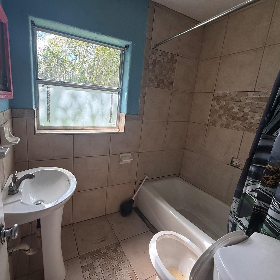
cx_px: 120
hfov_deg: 83.4
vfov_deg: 83.9
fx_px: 156
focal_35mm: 17
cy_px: 136
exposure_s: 1/165
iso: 64
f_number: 2.2
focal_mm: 2.22
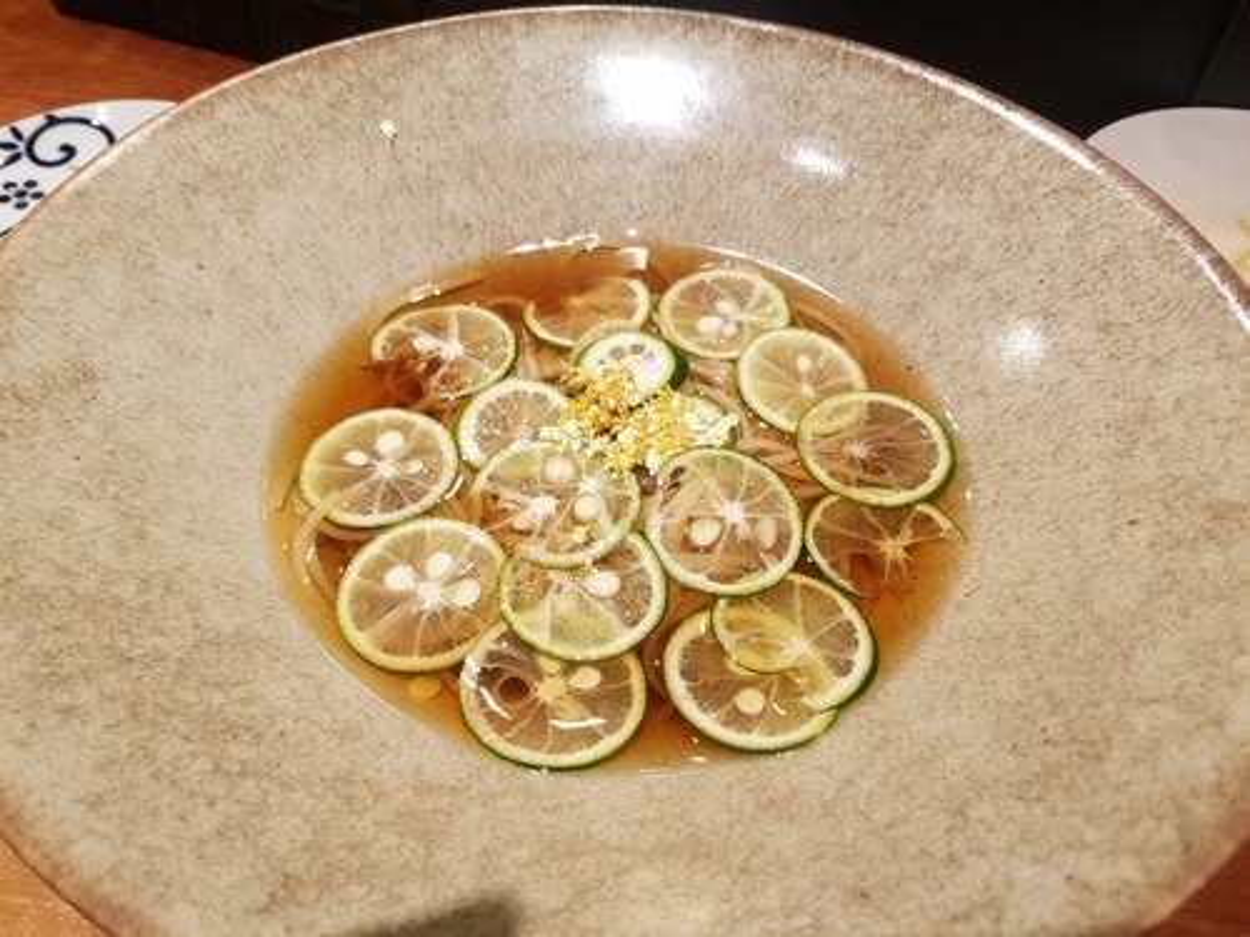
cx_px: 625
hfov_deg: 67.3
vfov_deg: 53.1
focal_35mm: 26
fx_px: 939
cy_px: 468
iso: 125
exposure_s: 1/60
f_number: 1.7
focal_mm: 4.2
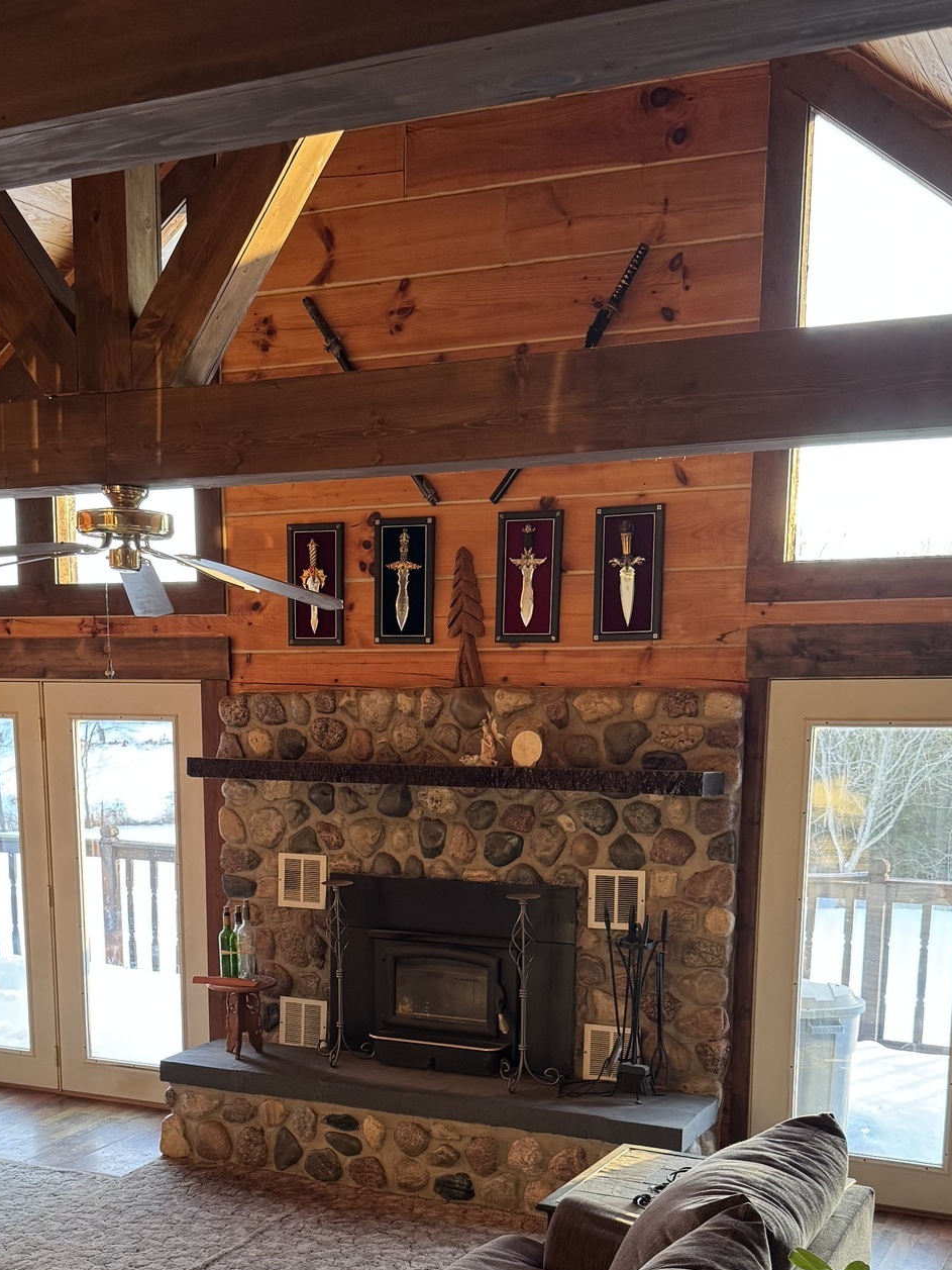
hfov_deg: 32.8
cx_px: 395
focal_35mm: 44
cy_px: 978
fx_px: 1613
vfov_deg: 41.5
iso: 200
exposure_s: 1/109
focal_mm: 6.76
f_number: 1.78
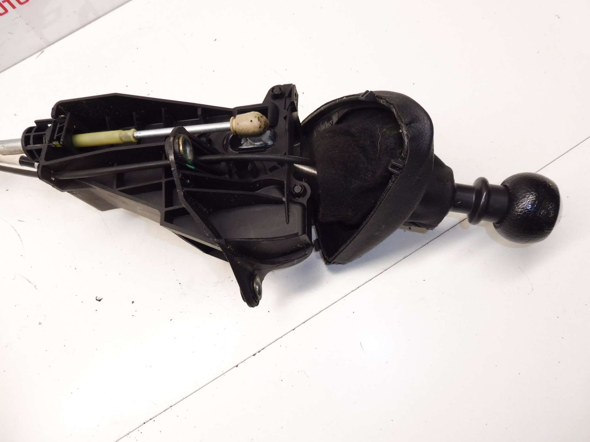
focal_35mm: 24
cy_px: 221
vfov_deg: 56.8
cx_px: 295
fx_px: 409
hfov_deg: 71.6
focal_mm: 4.3
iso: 200
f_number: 3.5
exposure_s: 1/60
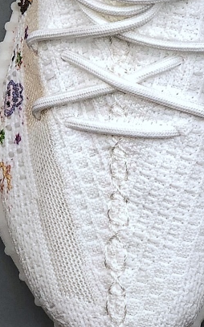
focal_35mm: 214
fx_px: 1906
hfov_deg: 6.1
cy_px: 6
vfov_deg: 9.7
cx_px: 282
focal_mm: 6.6
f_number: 2.8
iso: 25
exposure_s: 1/100
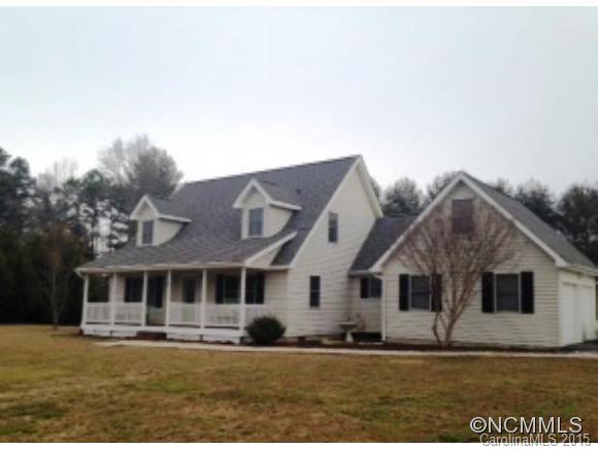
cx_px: 299
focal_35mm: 33
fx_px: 571
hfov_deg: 55.3
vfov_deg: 43.0
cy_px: 224
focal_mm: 4.12
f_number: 2.4
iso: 50
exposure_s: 1/306
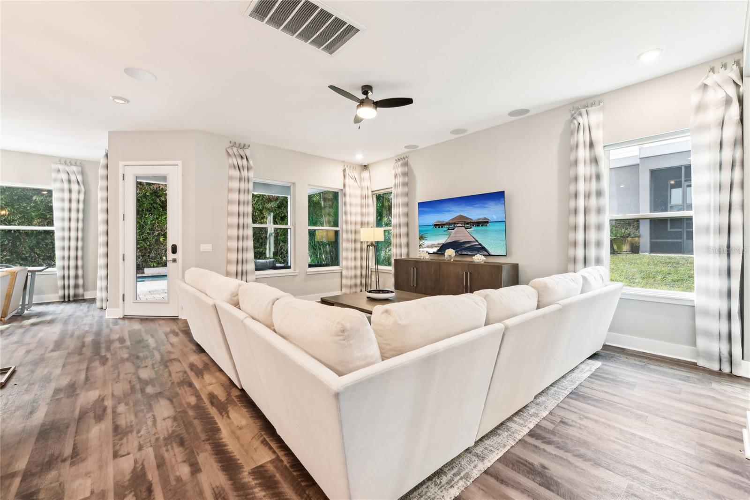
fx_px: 292
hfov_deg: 104.3
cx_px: 375
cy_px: 250
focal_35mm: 14
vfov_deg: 81.2
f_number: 8
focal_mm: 14
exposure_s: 1/6
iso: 400
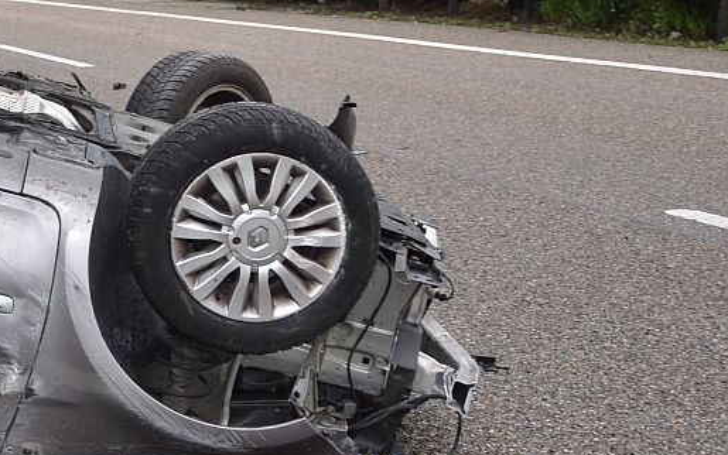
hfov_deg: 18.3
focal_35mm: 96
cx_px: -475
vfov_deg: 13.2
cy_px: -130
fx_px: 1905
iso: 200
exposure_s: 1/200
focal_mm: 18
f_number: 3.5
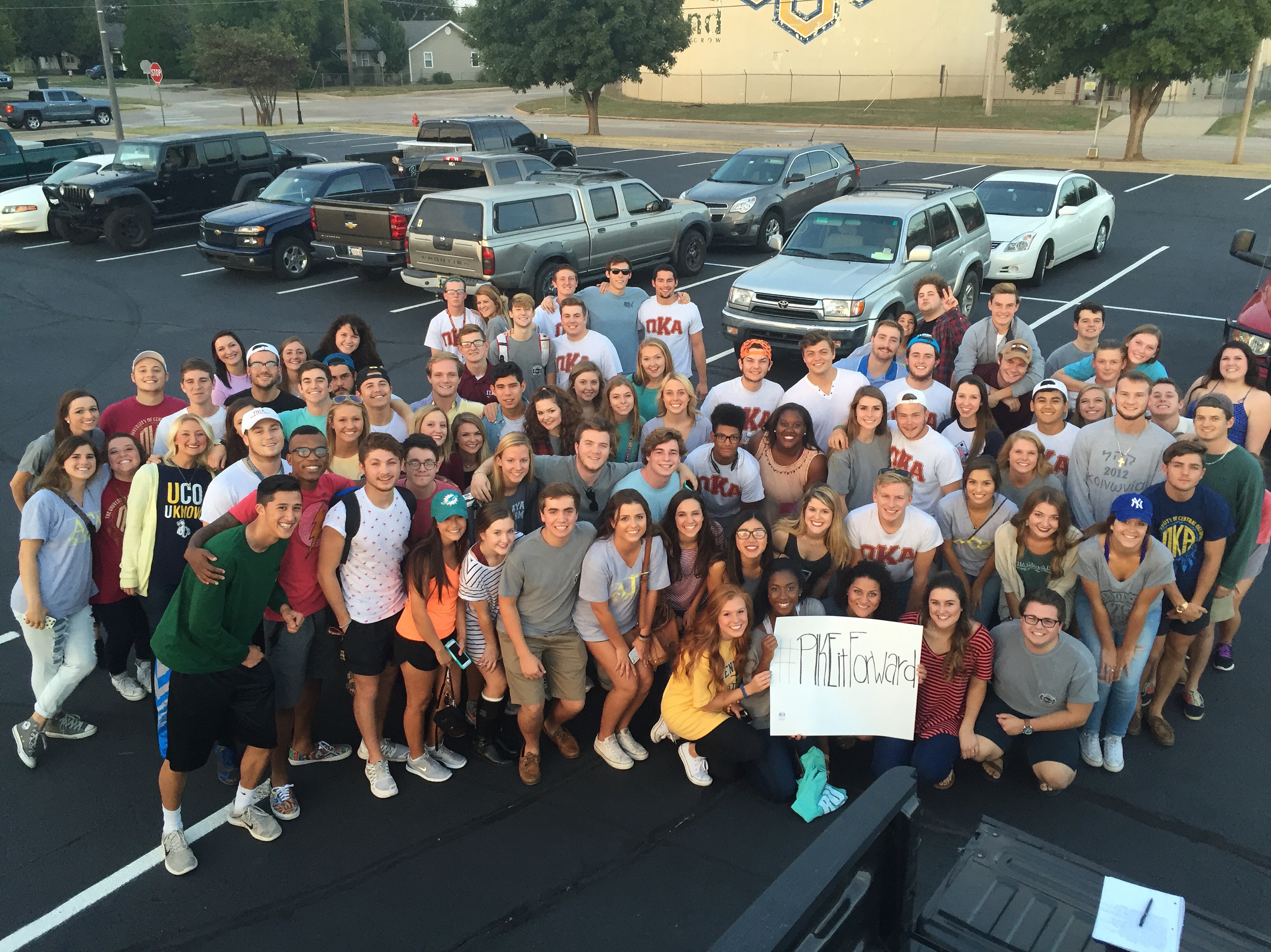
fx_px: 1065
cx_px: 636
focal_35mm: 29
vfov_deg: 48.2
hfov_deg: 61.7
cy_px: 476
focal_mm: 4.15
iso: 32
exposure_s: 1/30
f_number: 2.2
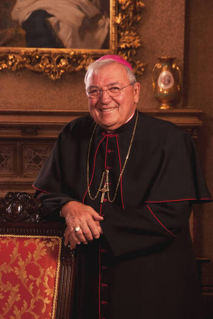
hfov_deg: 7.1
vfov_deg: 10.5
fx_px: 1726
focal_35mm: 195
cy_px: 160
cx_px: 106
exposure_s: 1/20
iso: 400
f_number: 11
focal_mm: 130
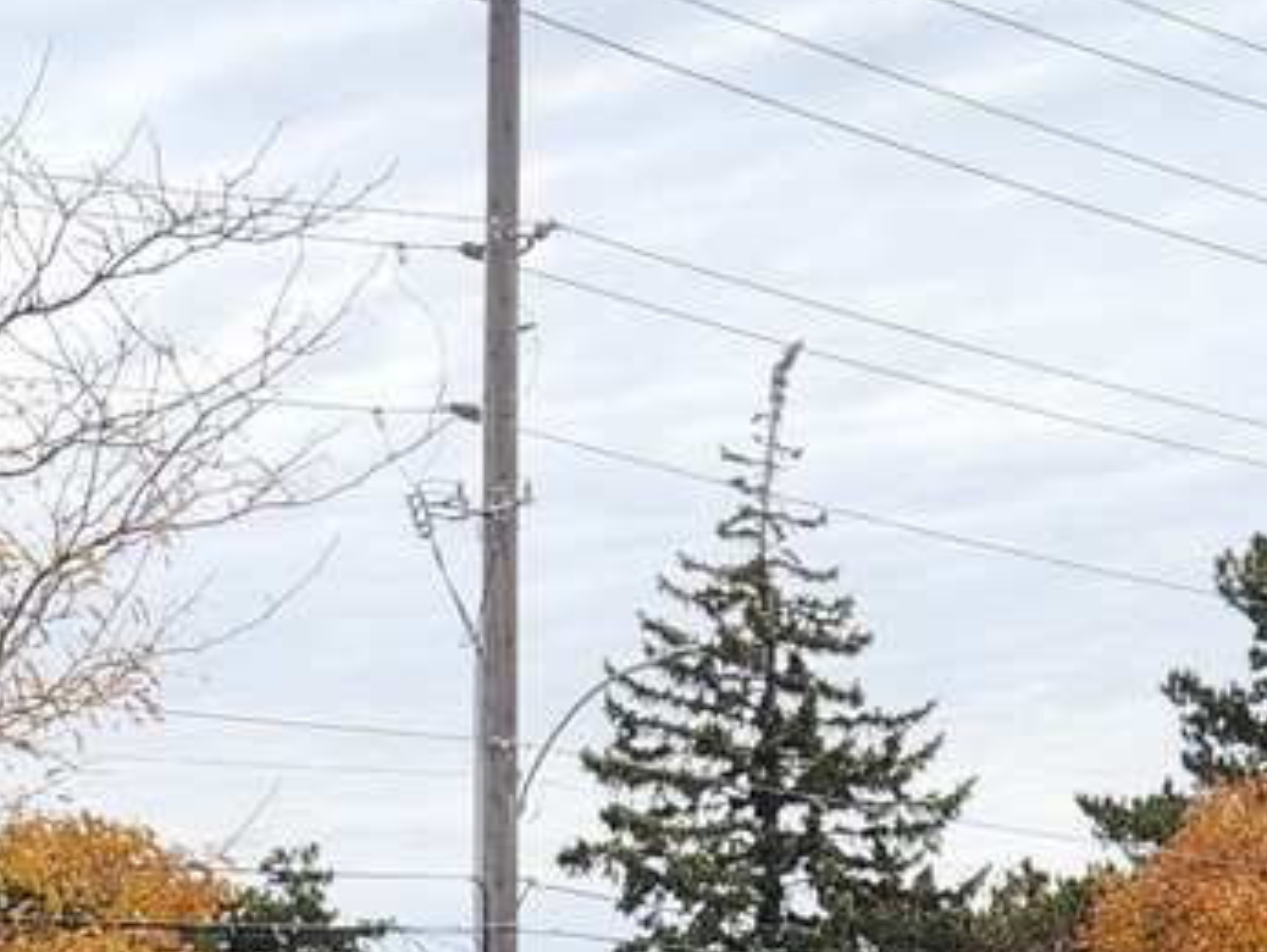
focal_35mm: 136
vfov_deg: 9.4
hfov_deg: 14.5
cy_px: 2494
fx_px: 4981
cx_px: 516
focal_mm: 5.4
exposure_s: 1/253
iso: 20
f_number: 1.8
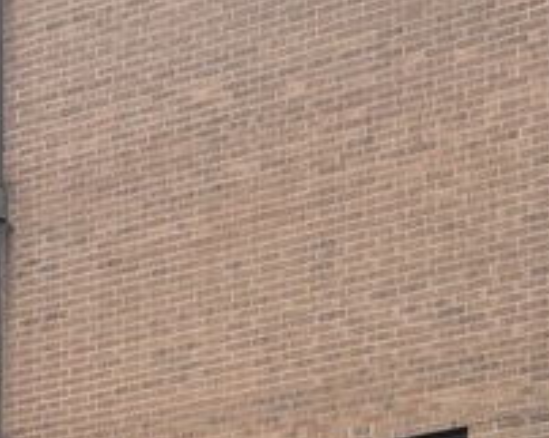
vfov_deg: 9.5
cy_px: 1183
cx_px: 169
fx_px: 2207
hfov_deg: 14.2
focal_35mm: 136
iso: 50
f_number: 1.6
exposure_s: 1/667
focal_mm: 5.96
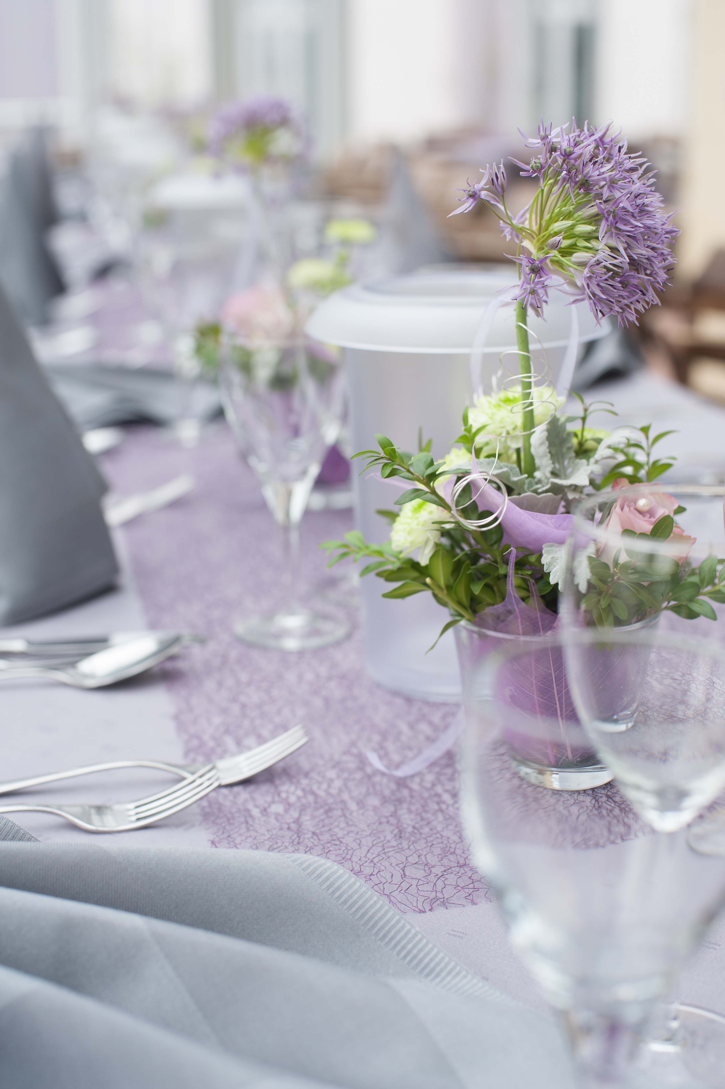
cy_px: 544
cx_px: 362
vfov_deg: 39.6
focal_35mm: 50
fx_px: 1512
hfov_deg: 27.0
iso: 200
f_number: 4.5
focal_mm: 50
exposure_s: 1/80
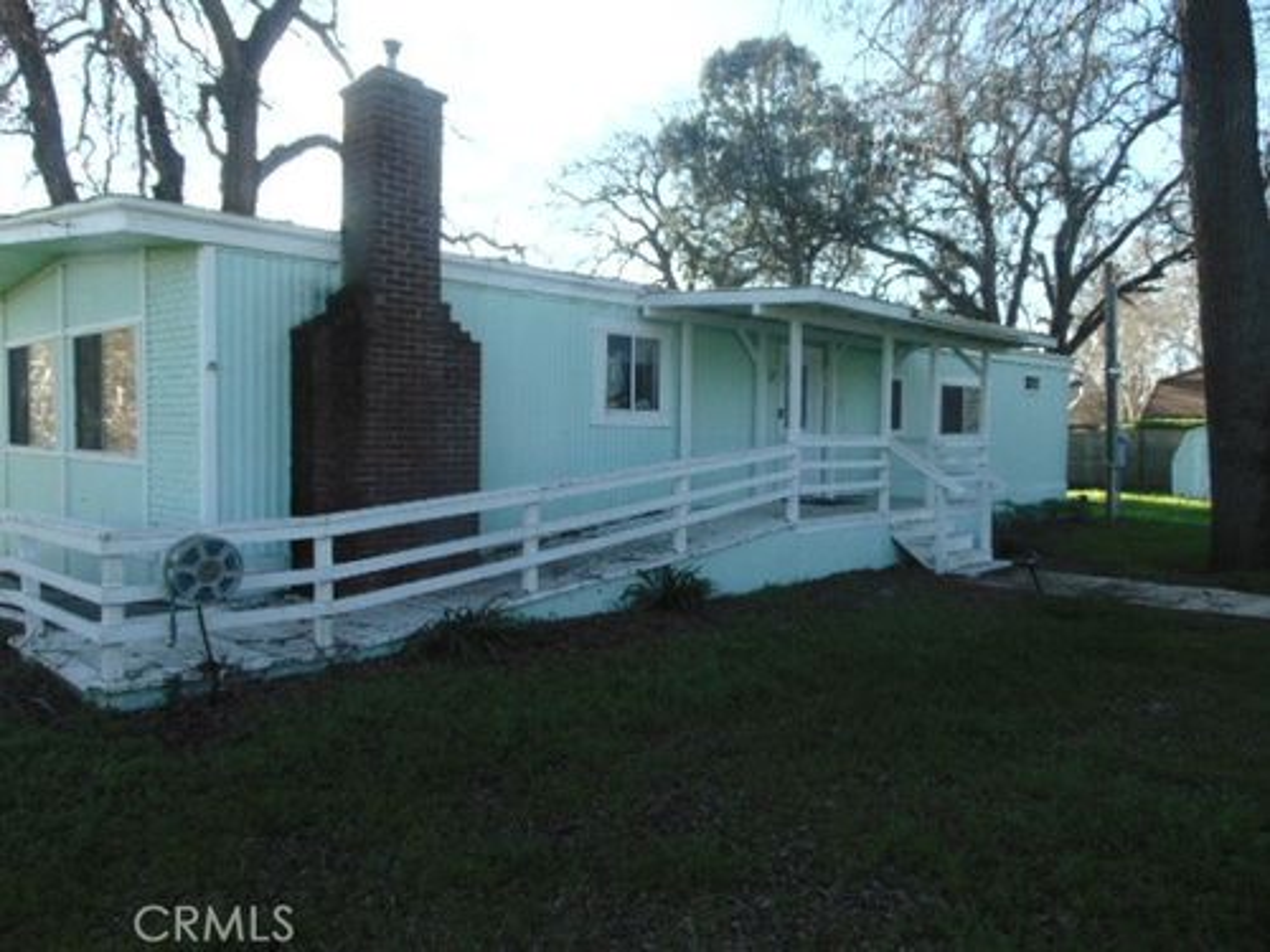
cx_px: 635
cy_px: 476
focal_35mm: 25
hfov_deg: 69.4
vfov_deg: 54.9
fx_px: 917
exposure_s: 1/320
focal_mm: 4.5
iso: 80
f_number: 3
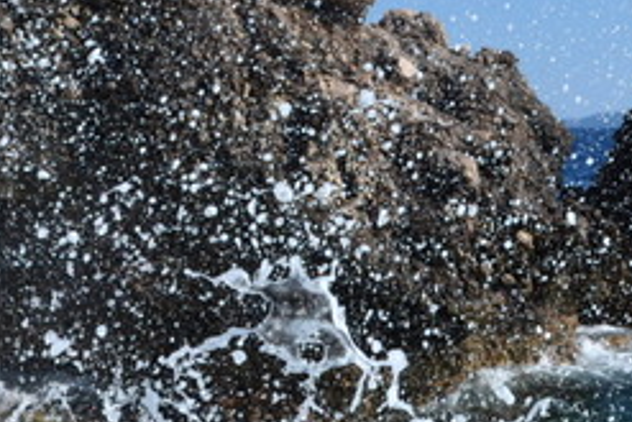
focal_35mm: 97
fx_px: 1704
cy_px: 66
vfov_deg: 14.0
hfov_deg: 20.8
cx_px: 138
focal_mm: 20
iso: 400
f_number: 6.3
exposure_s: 1/1600
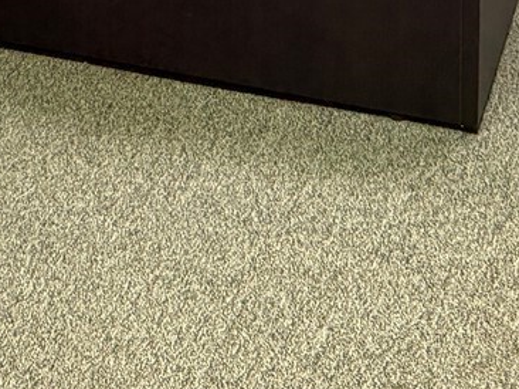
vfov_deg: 12.1
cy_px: -447
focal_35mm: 105
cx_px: 50
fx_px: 1573
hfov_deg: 18.4
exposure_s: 1/60
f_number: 1.78
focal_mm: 6.76
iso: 250
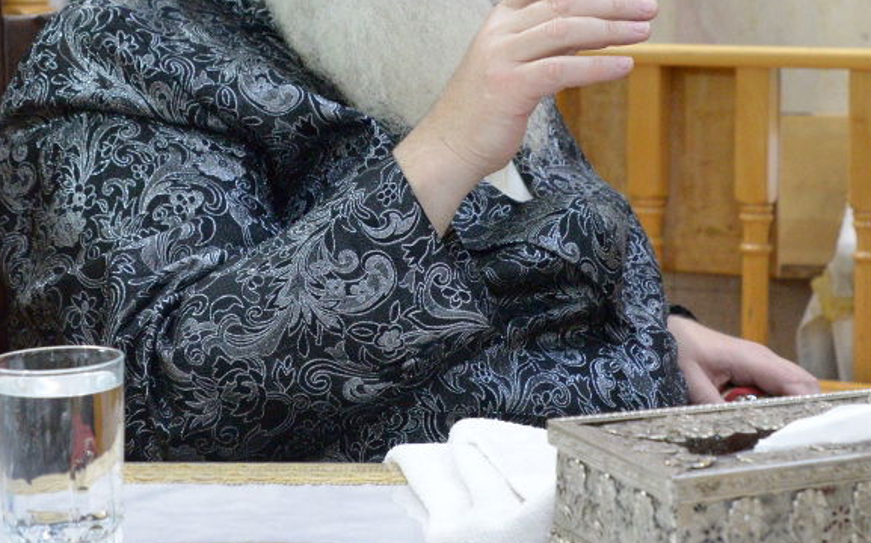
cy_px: 96
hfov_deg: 21.9
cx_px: 479
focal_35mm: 95
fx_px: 2254
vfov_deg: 13.7
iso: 6400
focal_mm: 42
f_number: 6.3
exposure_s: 1/160
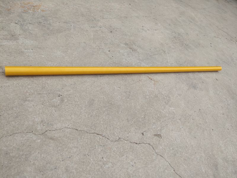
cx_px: 118
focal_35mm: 29
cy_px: 89
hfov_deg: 61.7
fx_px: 199
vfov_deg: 48.2
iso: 50
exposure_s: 1/585
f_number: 1.8
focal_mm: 4.27
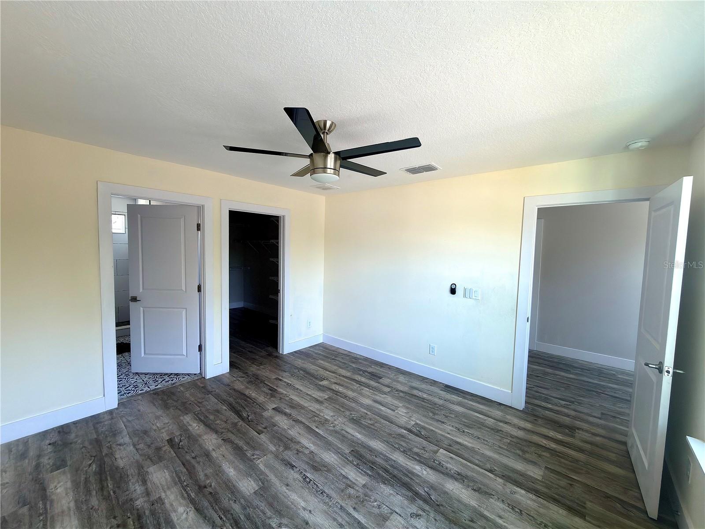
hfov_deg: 102.1
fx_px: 285
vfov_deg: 85.7
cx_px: 352
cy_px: 264
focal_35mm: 14
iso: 64
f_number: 2.2
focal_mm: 2.22
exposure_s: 1/33
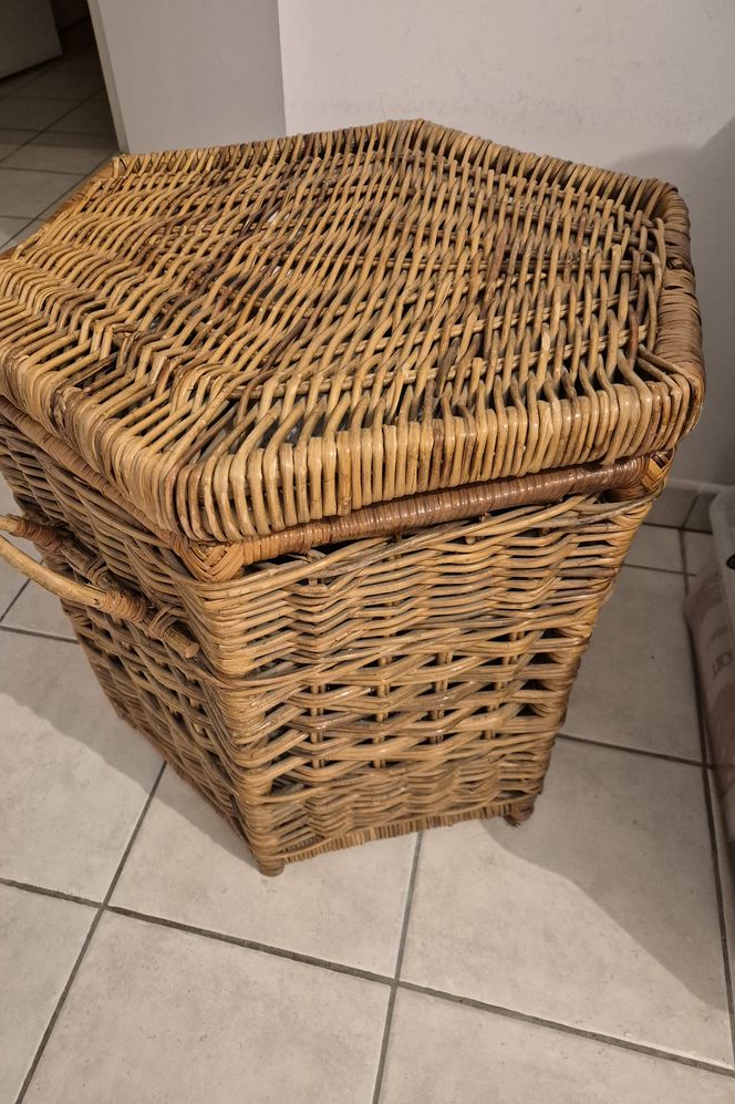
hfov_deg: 53.0
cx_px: 337
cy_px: 553
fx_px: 735
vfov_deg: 73.8
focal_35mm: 24
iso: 1250
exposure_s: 1/100
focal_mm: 5.4
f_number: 1.8
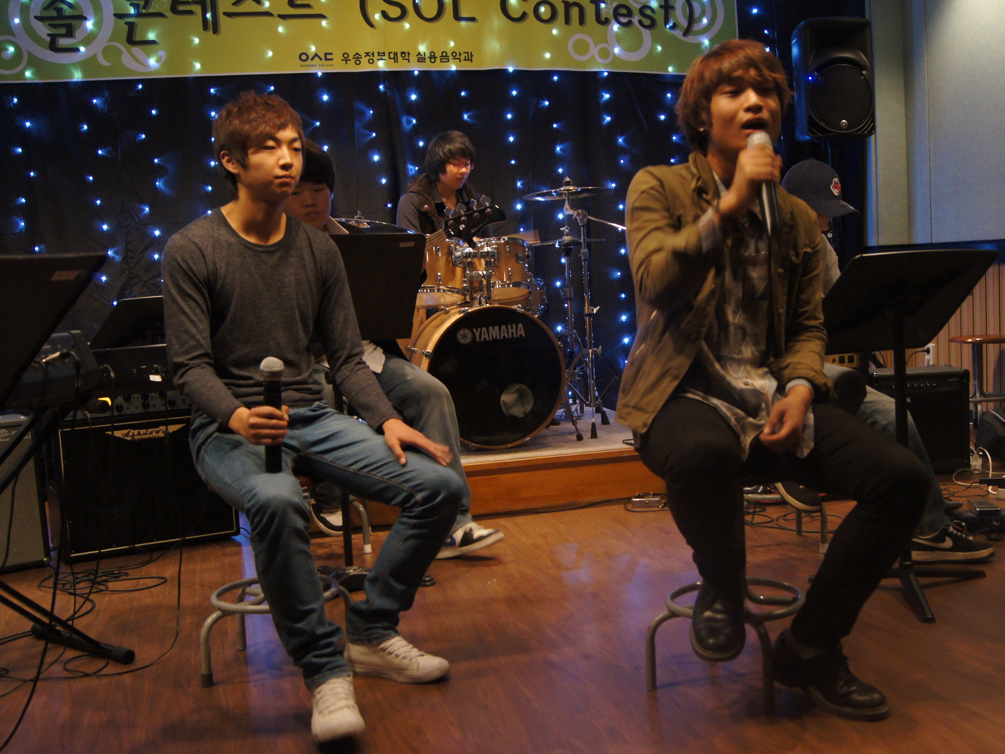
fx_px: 1161
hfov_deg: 46.7
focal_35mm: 40
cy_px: 375
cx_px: 572
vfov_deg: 36.0
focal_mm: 24
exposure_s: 1/20
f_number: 4
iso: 1600
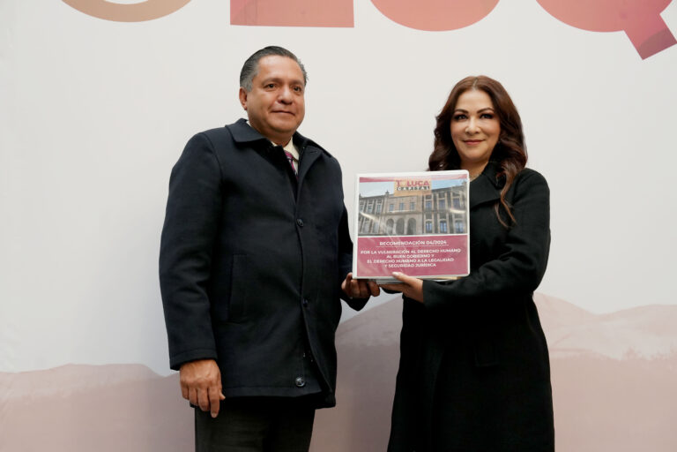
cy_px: 226
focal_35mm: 59
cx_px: 338
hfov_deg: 33.9
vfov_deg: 23.0
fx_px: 1109
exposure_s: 1/320
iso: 2500
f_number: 4.5
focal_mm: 59
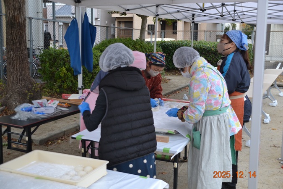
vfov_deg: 31.9
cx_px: 142
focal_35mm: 42
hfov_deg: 46.4
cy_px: 94
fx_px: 330
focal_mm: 28
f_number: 4
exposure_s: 1/60
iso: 400
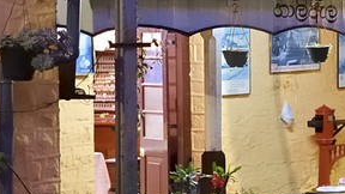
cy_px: 61
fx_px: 1436
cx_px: 713
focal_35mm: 157
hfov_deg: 12.0
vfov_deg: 7.7
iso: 1600
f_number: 4
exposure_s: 1/10
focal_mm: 27
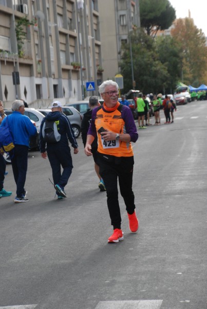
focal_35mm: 112
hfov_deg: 12.2
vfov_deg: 18.1
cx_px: 104
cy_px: 154
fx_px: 965
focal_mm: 75
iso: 1000
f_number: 5.6
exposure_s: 1/800
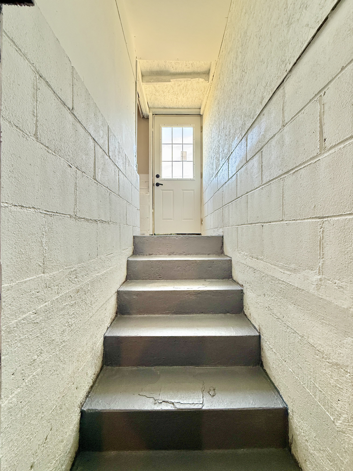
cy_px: 236
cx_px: 176
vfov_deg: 102.1
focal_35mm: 14
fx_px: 190
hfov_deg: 85.7
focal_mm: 2.22
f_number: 2.2
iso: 160
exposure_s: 1/120
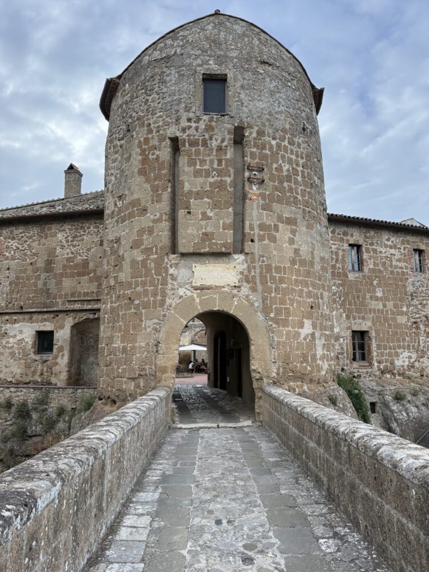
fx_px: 397
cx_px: 214
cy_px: 286
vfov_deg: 71.6
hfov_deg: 56.8
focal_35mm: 24
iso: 100
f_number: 1.78
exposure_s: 1/943
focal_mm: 6.76
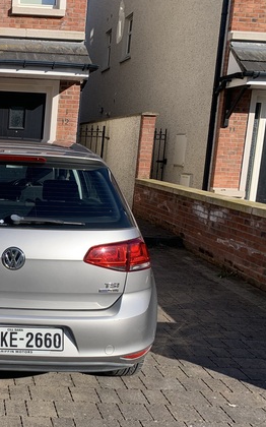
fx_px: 488
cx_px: -16
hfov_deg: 28.1
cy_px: 220
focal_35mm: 42
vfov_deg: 47.2
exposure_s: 1/1748
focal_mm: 4.25
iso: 25
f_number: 1.8
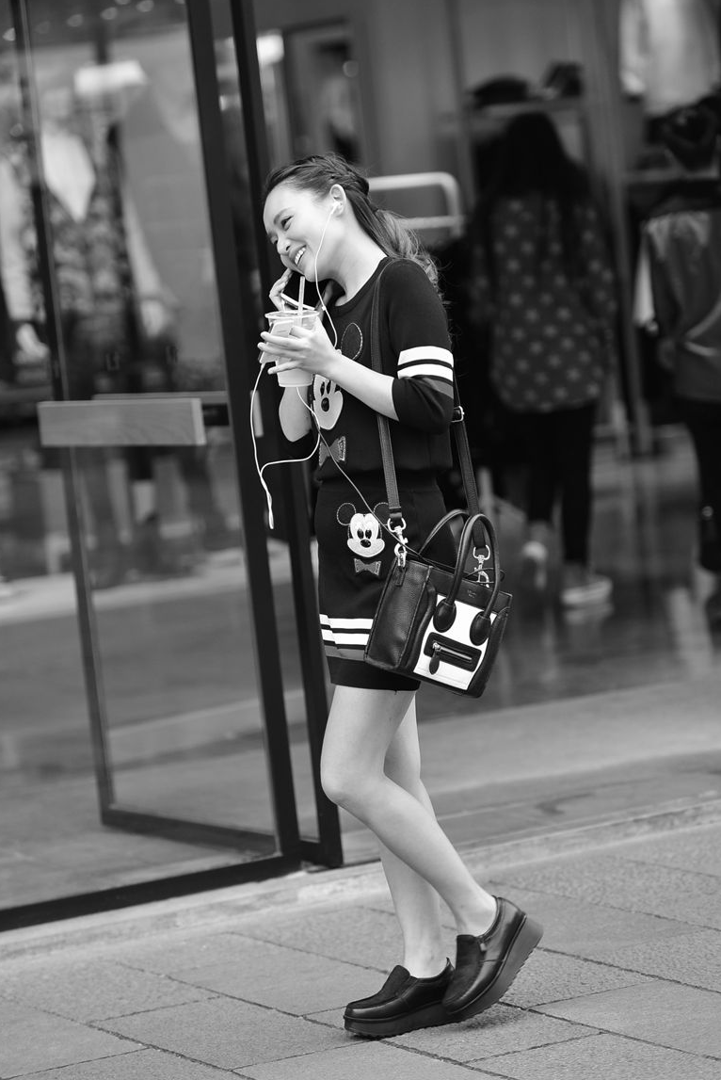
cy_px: 529
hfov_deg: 9.7
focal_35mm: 141
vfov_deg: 14.5
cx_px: 363
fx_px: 4230
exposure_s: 1/400
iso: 640
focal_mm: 135
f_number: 2.8
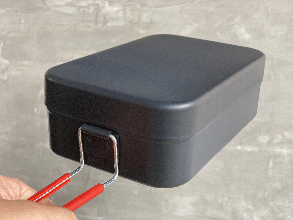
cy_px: 110
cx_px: 146
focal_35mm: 52
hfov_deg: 36.8
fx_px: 440
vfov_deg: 28.0
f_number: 2
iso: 100
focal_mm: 6
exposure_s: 1/122
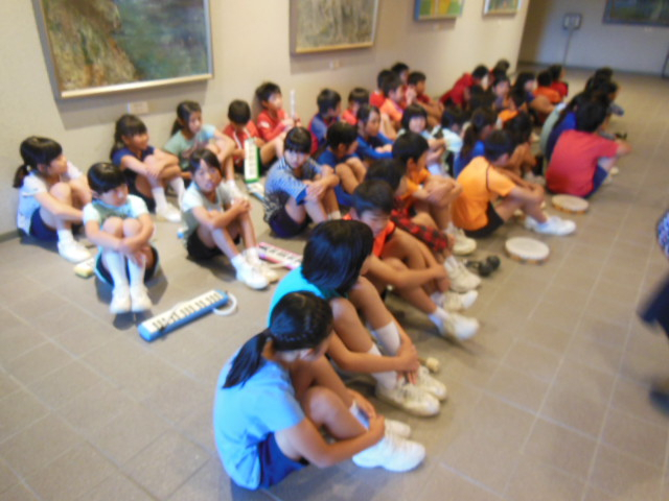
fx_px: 483
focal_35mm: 25
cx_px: 334
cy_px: 250
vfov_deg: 54.9
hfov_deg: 69.4
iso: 400
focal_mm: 4.5
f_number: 3.5
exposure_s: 1/8
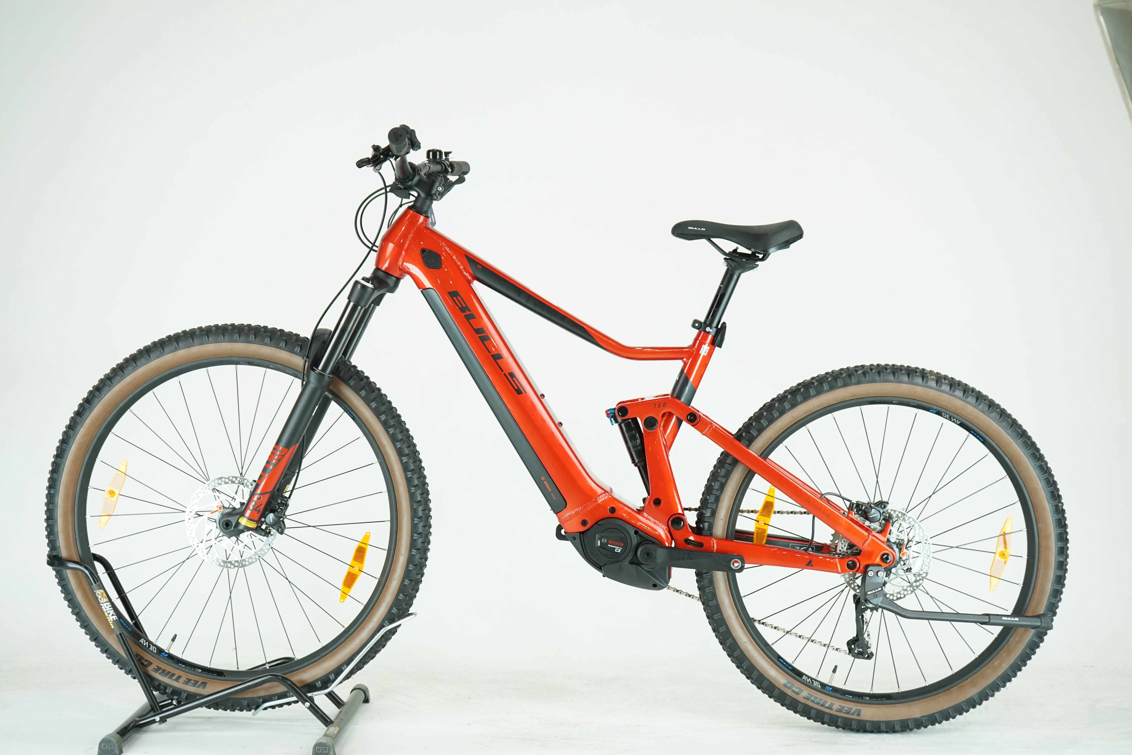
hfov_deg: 39.6
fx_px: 1572
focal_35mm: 50
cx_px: 566
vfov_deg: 27.0
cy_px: 378
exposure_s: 1/200
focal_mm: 50
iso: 1600
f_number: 5.6
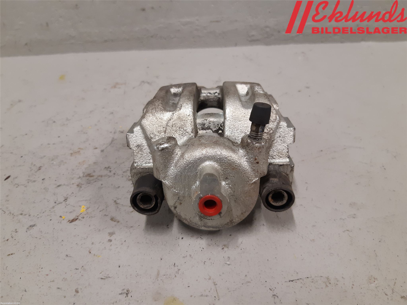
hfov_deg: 67.3
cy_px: 152
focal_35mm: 26
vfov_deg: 53.1
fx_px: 306
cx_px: 204
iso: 125
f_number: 1.7
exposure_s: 1/50
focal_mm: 3.93
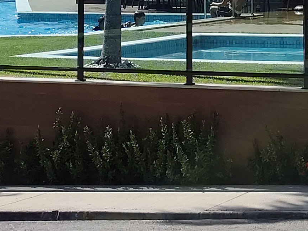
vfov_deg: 9.8
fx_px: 1255
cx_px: 319
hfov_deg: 13.8
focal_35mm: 141
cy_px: -216
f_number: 1.65
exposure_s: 1/1421
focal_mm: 6.14
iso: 50
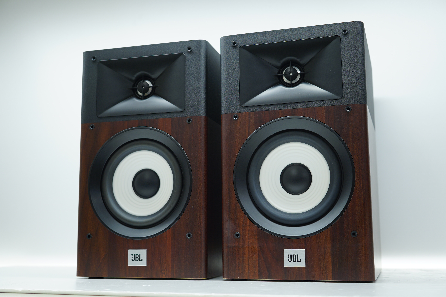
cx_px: 223
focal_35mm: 45
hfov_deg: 43.6
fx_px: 557
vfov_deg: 29.8
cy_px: 148
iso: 100
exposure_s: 1/60
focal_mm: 30
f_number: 3.2
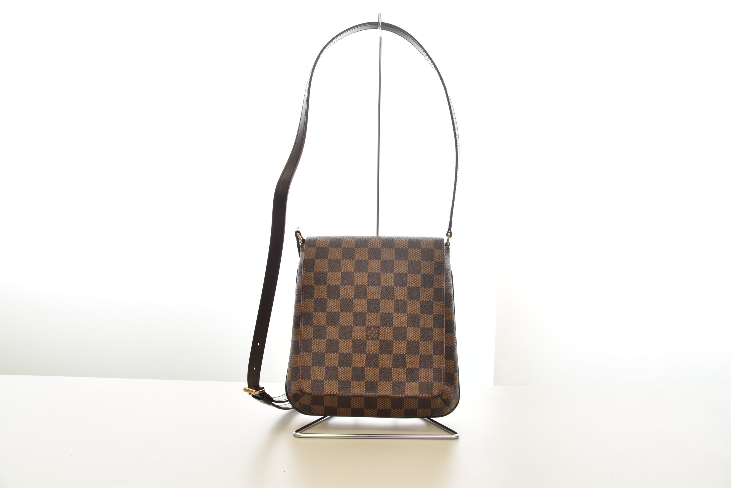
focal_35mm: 32
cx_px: 366
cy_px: 244
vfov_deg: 41.7
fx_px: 640
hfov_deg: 59.5
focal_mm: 21
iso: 100
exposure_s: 1/8
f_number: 8
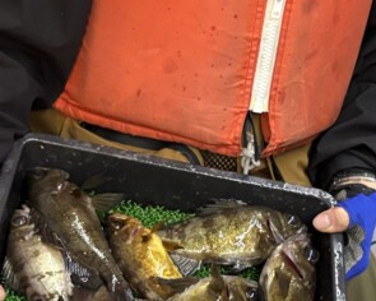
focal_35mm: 86
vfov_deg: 17.8
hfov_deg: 22.2
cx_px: 223
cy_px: 115
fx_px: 957
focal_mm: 5.96
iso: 640
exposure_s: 1/30
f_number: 1.6
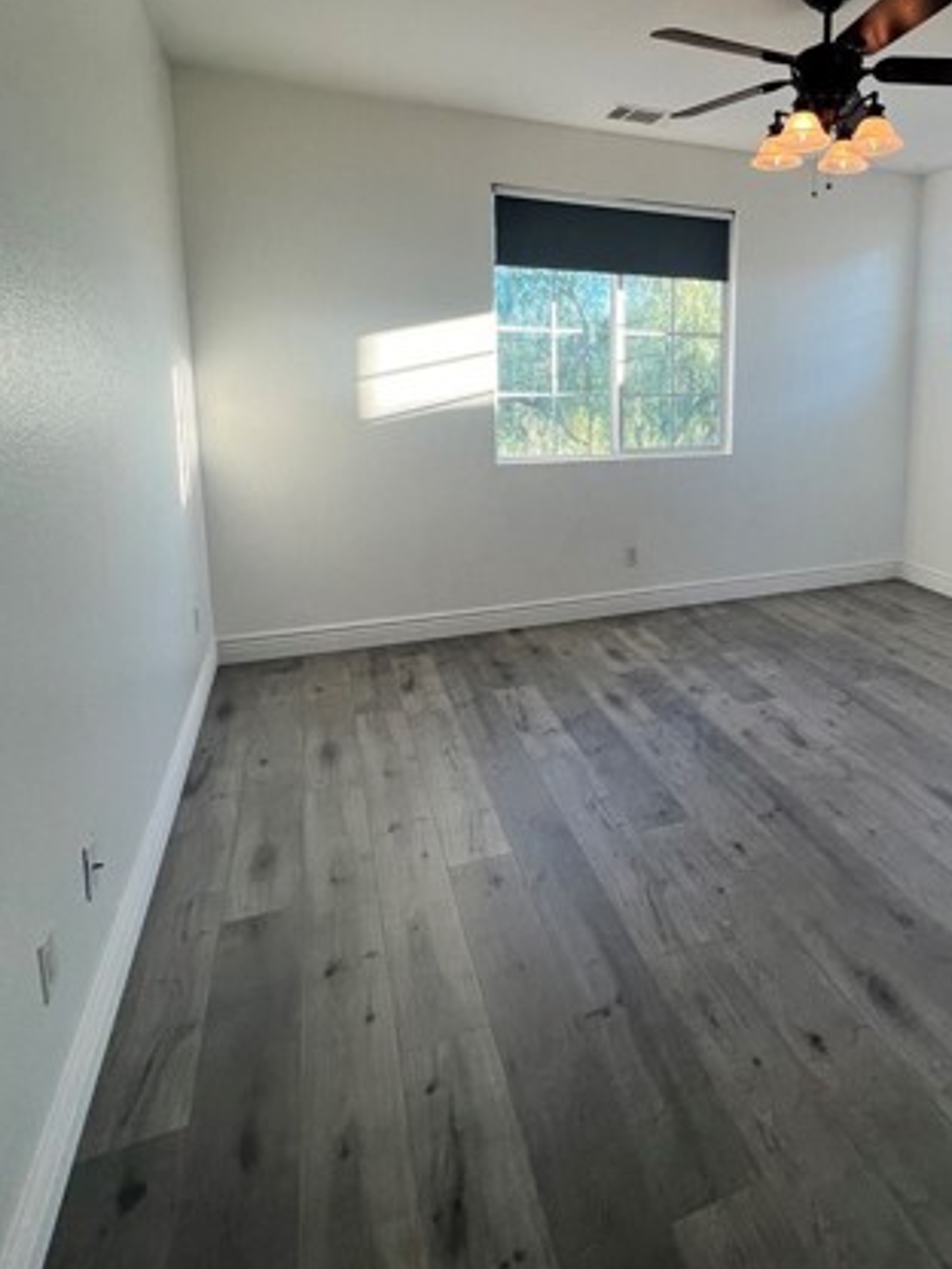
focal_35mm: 20
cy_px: 491
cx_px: 683
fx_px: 733
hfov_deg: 63.1
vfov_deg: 80.5
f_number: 1.8
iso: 64
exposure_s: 1/120
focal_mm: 1.57
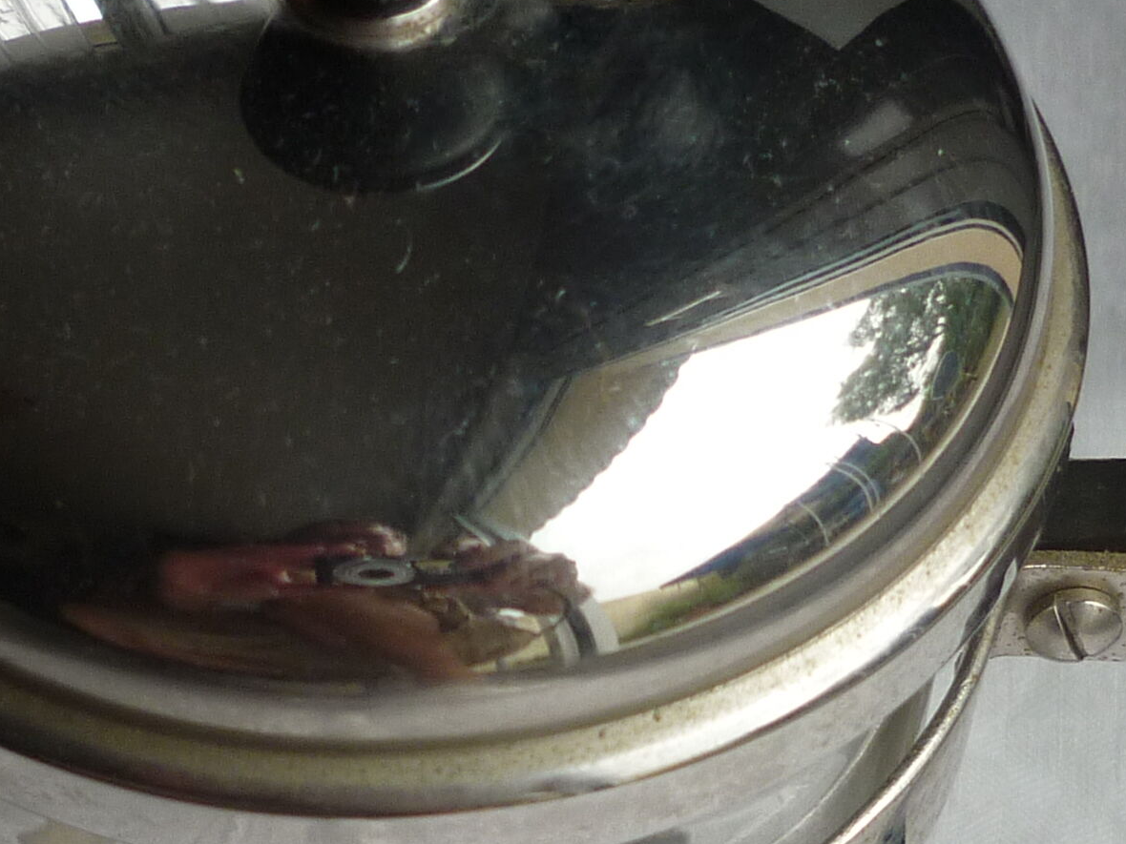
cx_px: 605
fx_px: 3318
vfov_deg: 14.3
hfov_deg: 19.3
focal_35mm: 102
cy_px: 863
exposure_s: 1/100
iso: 80
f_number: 2.8
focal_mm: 5.5
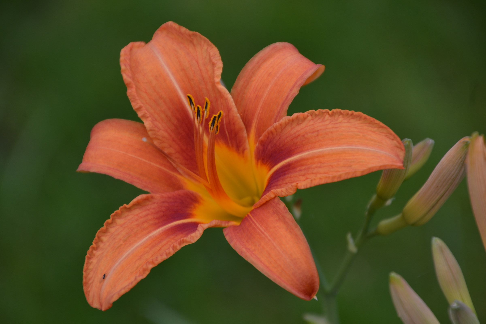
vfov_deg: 3.1
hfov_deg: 4.6
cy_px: 162
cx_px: 243
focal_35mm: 450
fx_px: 6075
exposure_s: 1/160
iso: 100
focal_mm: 300
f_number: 6.3
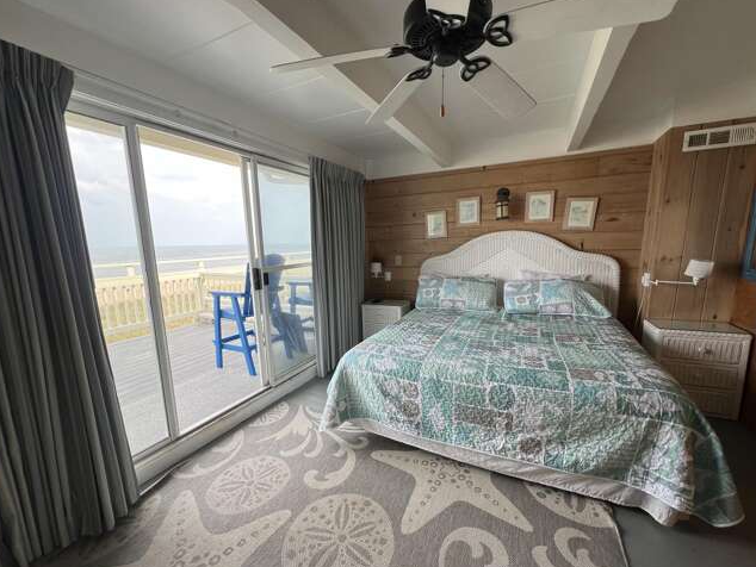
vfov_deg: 85.6
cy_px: 298
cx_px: 371
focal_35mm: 14
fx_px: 306
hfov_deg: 102.0
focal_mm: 1.57
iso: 32
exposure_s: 1/193
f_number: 1.8
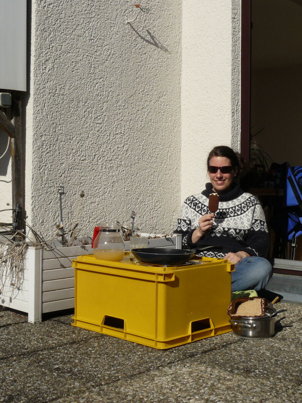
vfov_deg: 38.9
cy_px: 200
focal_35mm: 49
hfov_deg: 29.7
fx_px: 570
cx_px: 158
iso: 100
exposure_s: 1/500
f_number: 8
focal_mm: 6
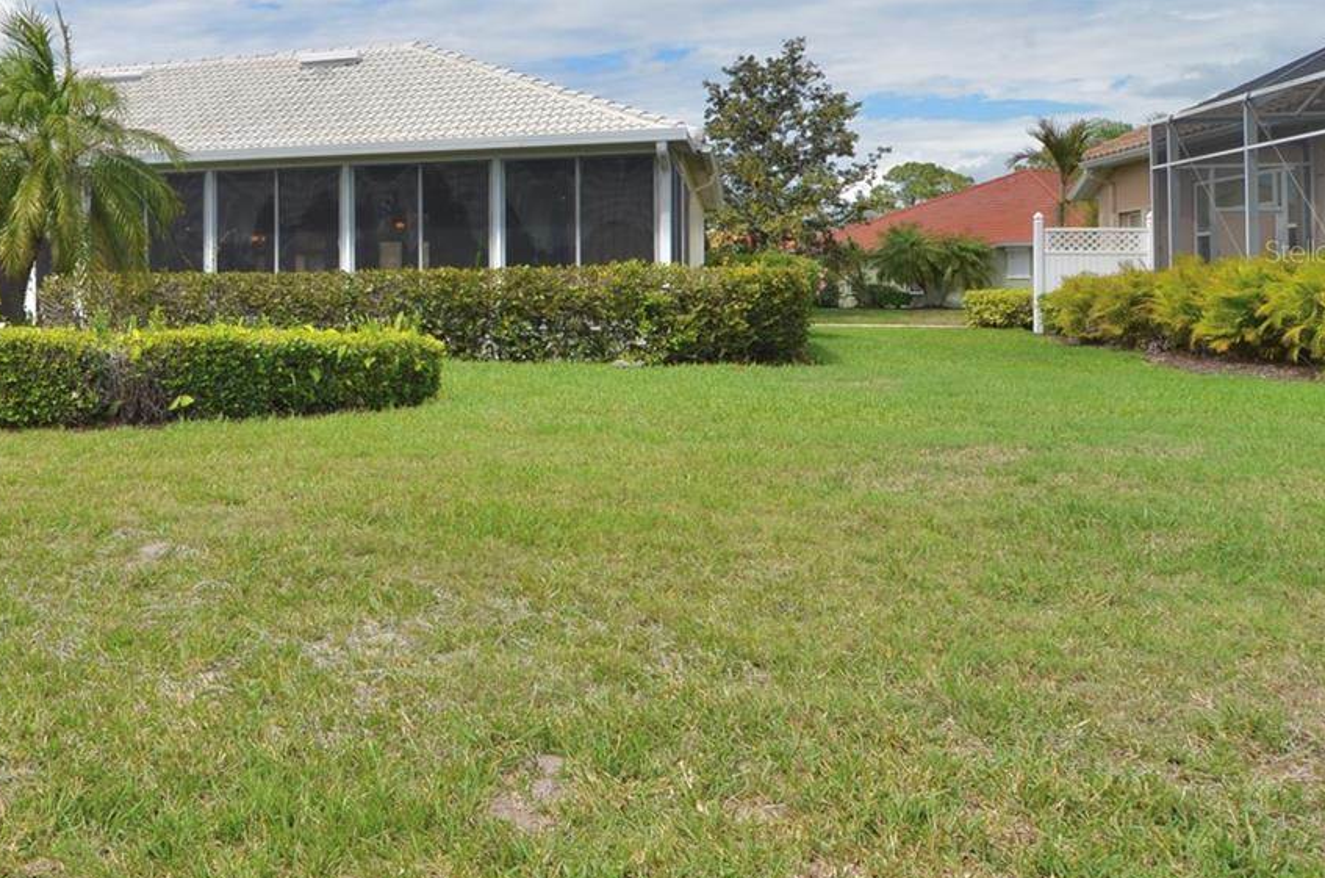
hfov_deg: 28.6
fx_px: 2498
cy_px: 251
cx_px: 152
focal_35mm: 68
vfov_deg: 19.8
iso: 100
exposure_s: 1/320
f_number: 9
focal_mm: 24
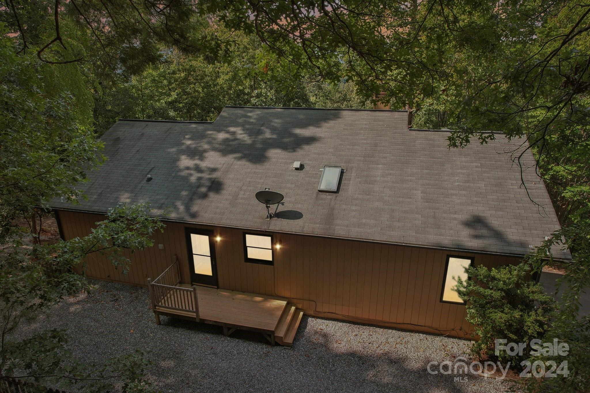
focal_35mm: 22
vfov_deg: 57.2
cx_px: 295
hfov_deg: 78.6
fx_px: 361
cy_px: 196
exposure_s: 1/240
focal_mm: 8.4
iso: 100
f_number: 2.8
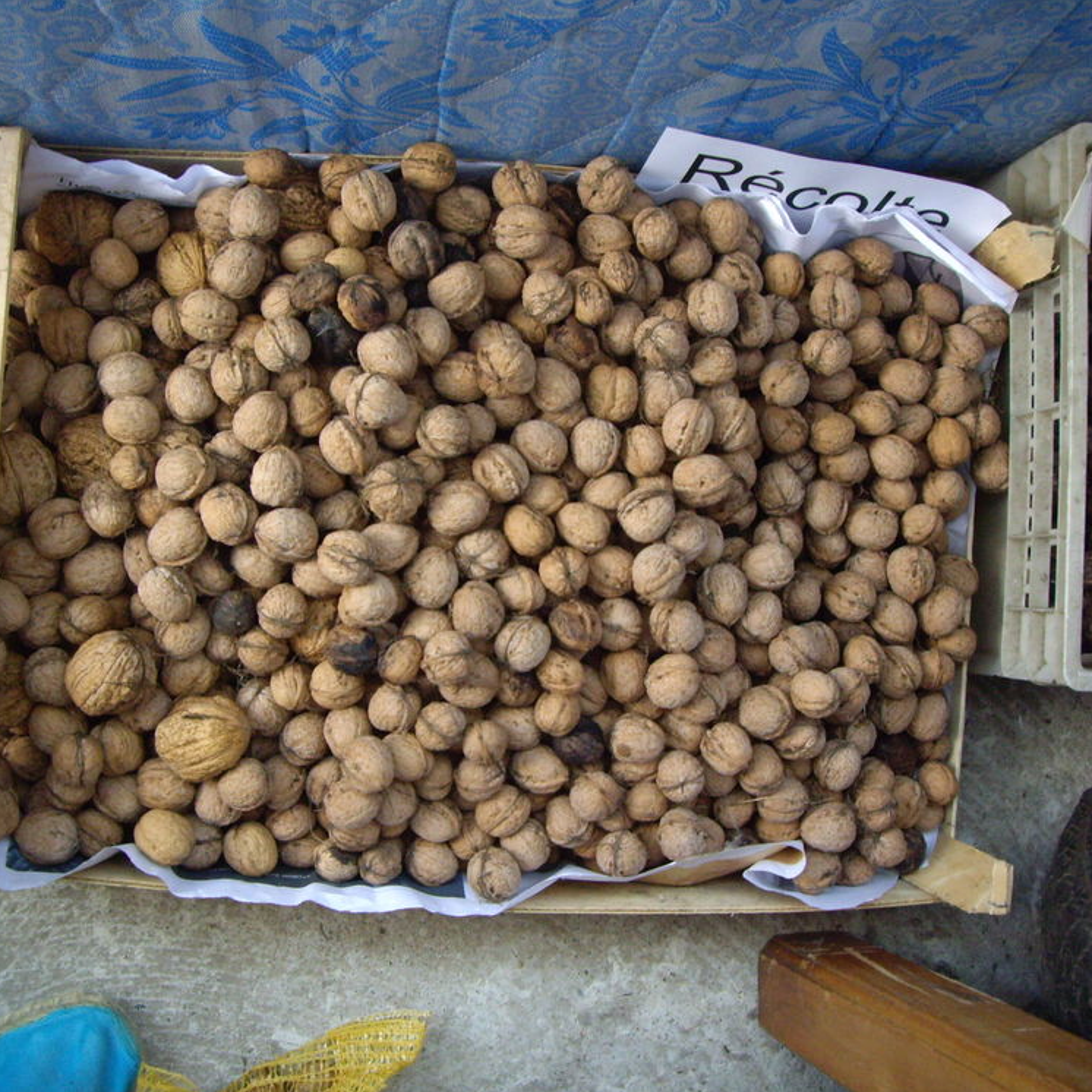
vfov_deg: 37.6
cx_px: 492
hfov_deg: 37.5
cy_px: 546
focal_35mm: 45
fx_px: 1606
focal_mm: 6.2
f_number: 2.7
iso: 200
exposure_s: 1/15
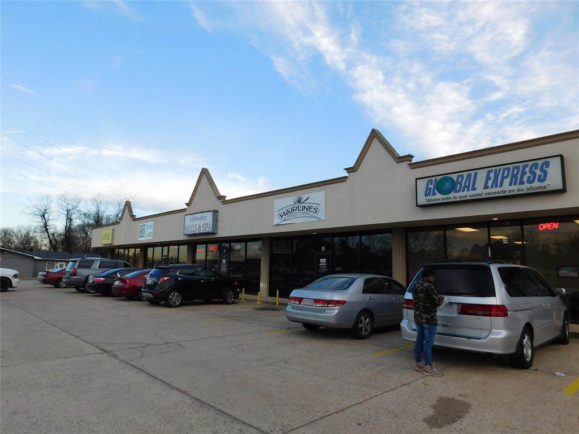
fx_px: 385
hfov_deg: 73.9
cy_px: 217
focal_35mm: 23
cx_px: 290
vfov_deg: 58.9
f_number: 3
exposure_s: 1/320
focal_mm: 4
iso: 125
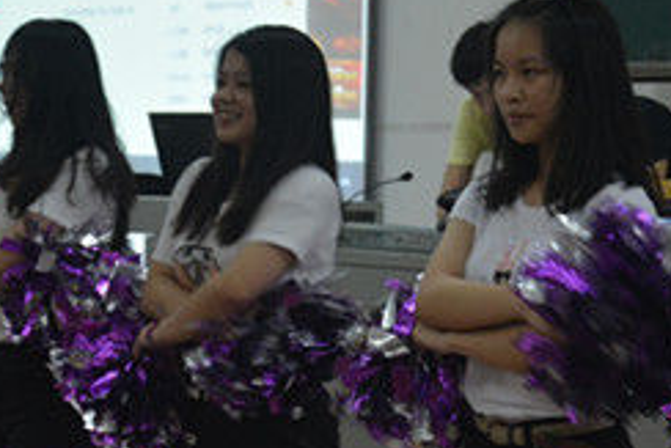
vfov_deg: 9.7
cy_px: 166
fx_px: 2648
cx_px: 586
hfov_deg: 14.3
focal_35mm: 142
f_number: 4.2
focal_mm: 34
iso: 800
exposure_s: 1/50
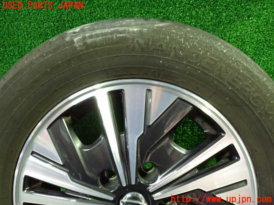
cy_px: 102
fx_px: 237
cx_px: 137
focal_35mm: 30
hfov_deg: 60.0
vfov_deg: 46.8
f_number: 2.3
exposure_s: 1/30
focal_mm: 5.4
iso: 800
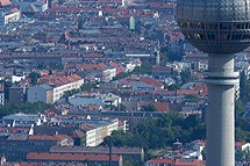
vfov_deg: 2.1
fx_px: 4448
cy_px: 33
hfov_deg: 3.2
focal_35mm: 641
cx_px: 258
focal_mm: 200
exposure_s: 1/640
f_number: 6.3
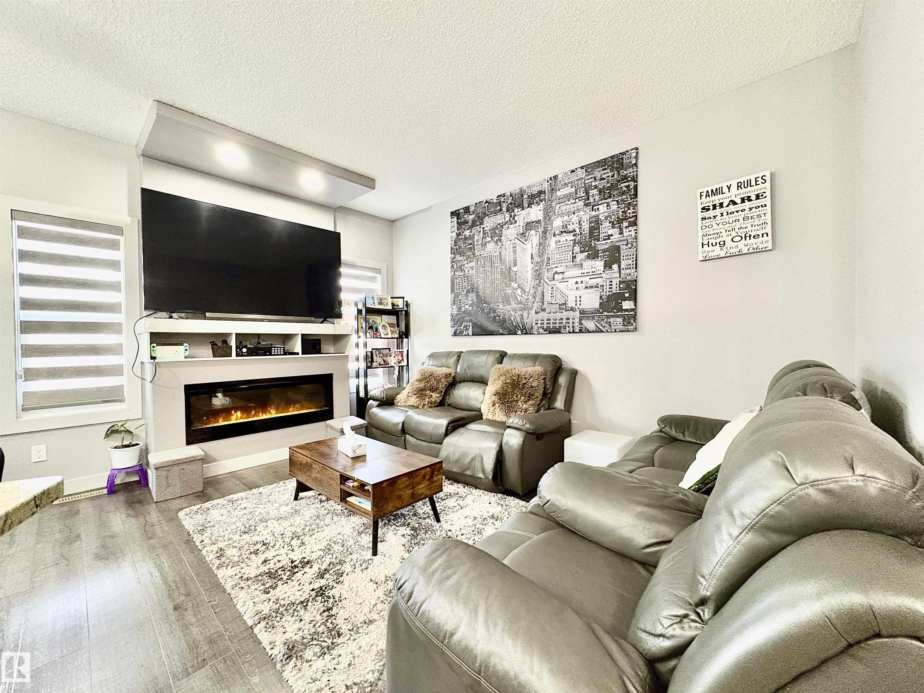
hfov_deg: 102.1
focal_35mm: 14
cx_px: 462
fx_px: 374
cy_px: 346
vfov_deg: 85.7
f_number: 2.2
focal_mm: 2.22
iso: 640
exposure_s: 1/60
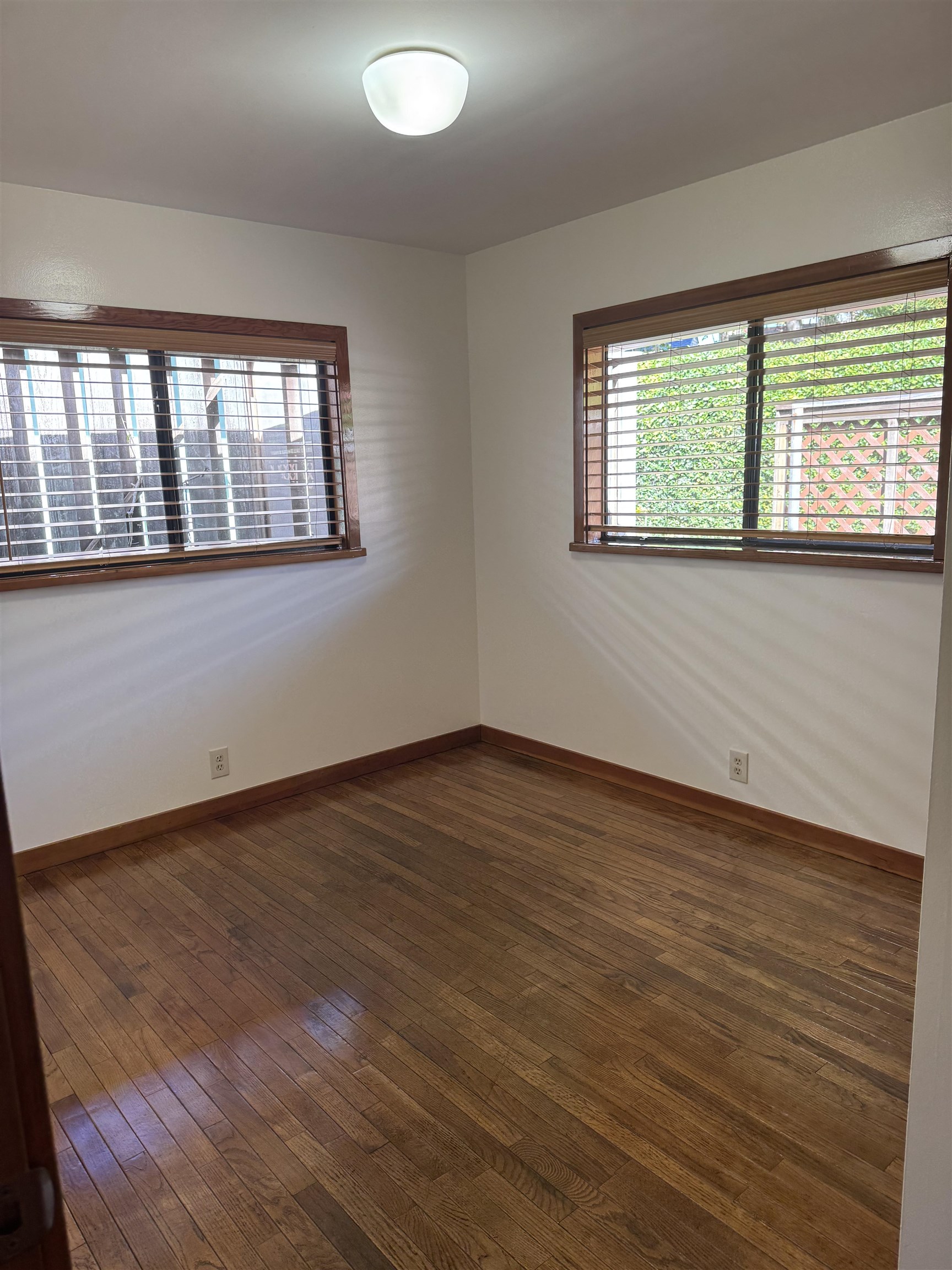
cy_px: 635
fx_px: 880
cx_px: 476
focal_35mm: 24
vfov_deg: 71.6
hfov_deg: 56.8
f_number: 1.78
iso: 125
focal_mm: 6.76
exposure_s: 1/120
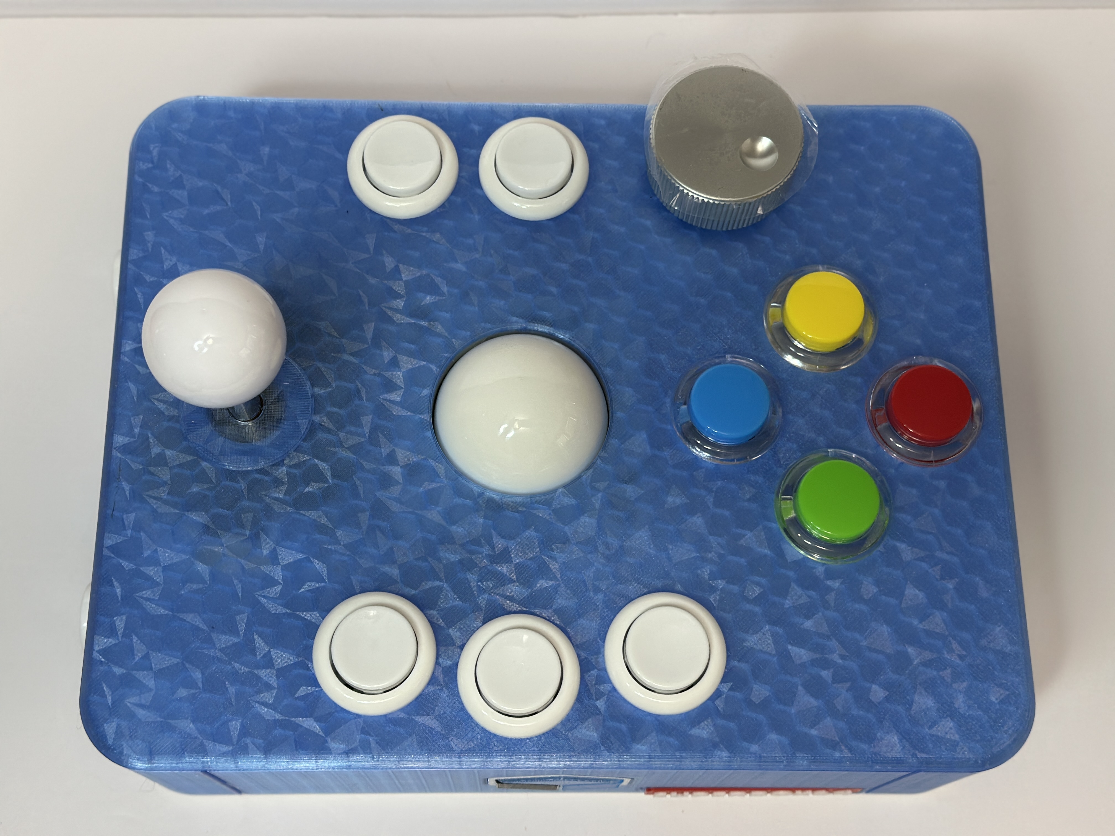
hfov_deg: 39.7
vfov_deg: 30.3
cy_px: 418
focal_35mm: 48
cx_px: 558
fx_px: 1546
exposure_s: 1/60
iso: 160
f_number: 1.78
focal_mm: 6.86
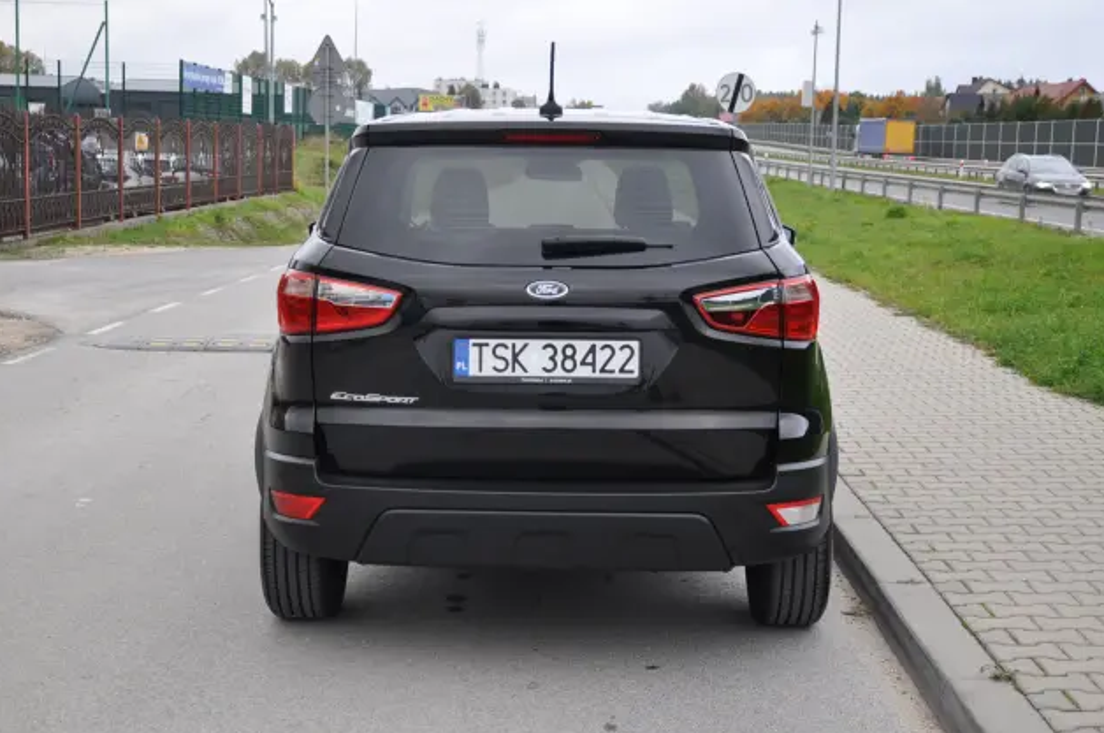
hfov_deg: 38.2
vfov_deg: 25.9
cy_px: 372
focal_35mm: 52
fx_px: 1593
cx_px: 545
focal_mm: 34
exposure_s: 1/100
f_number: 5
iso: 400
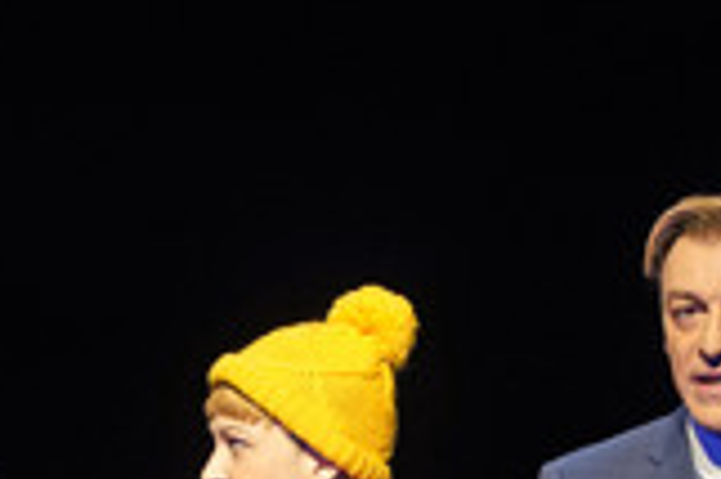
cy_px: 667
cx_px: 298
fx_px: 7343
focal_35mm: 367
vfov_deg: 3.7
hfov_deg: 5.6
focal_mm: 131
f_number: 5.6
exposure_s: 1/250
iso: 2000
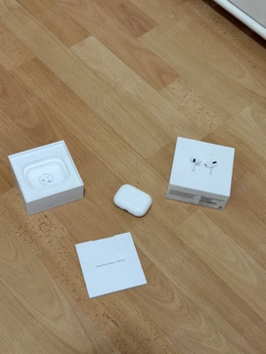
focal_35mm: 53
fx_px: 542
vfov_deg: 36.1
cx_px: 136
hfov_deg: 27.6
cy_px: 182
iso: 320
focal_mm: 6.76
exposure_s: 1/33
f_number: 1.78
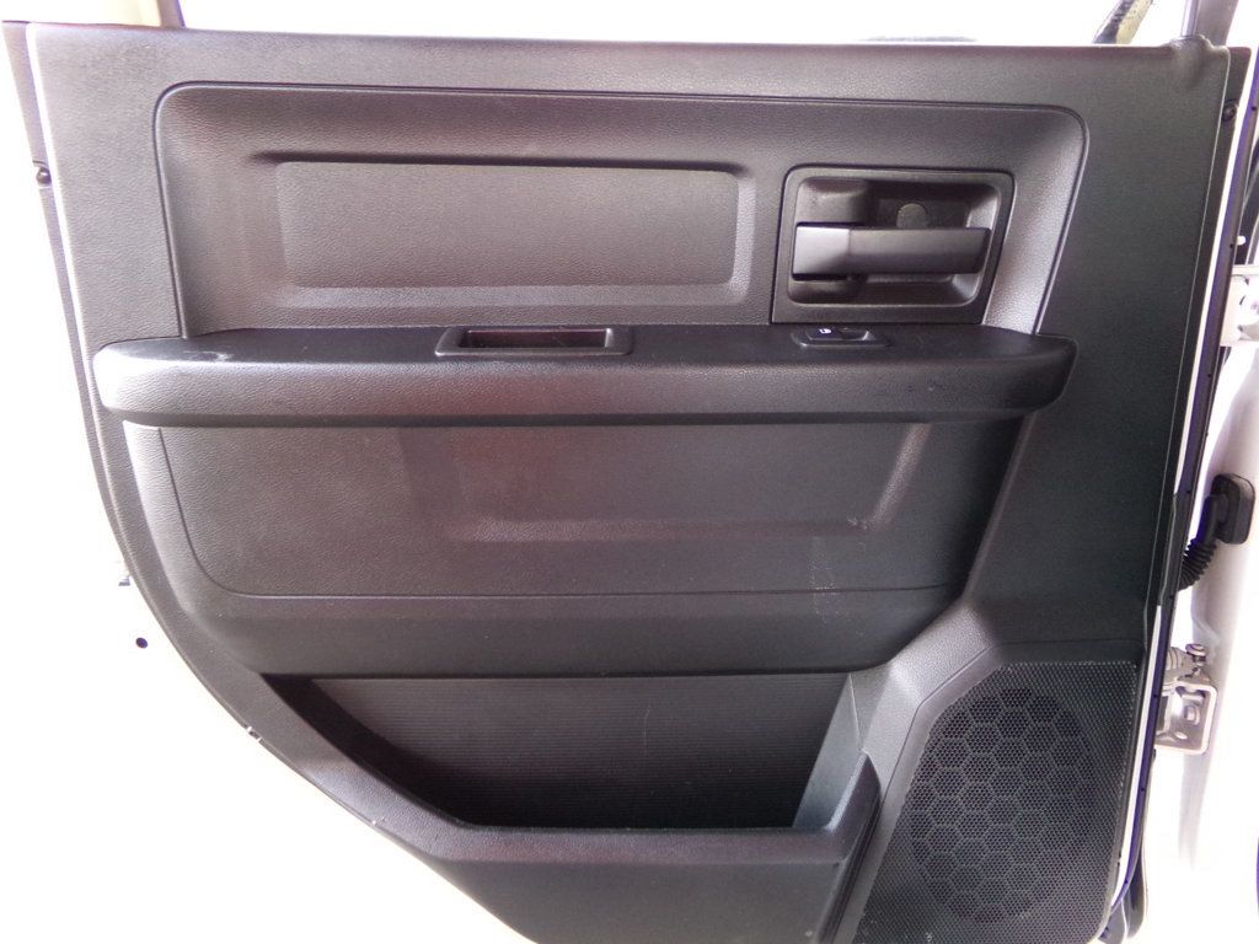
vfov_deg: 56.8
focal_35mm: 24
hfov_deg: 71.6
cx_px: 630
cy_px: 472
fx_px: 873
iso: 552
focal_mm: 4.3
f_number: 3.7
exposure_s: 1/60
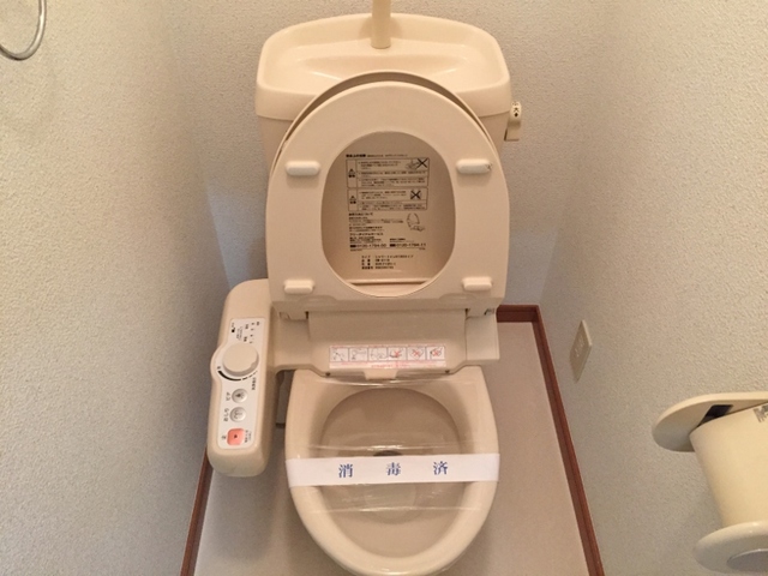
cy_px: 288
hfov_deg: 61.7
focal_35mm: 29
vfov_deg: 48.2
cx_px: 384
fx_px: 643
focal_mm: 4.15
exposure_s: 1/25
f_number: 2.2
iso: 250
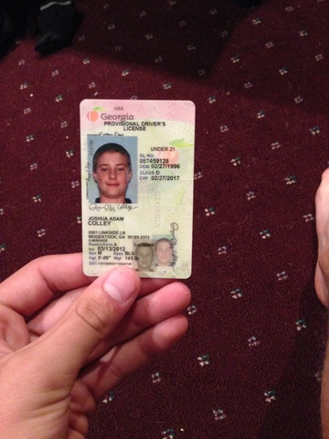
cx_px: 164
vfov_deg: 55.4
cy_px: 220
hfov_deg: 42.9
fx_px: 418
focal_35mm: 33
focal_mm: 4.12
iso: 500
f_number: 2.4
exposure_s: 1/15
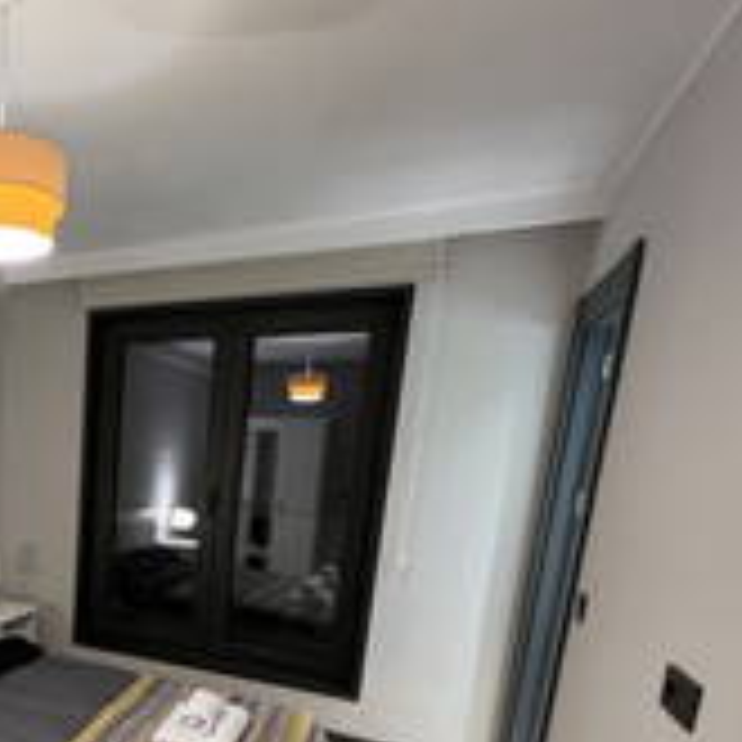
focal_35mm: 25
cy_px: 567
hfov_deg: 53.2
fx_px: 606
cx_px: 45
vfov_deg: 59.2
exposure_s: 1/50
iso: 640
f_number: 1.8
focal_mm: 1.57
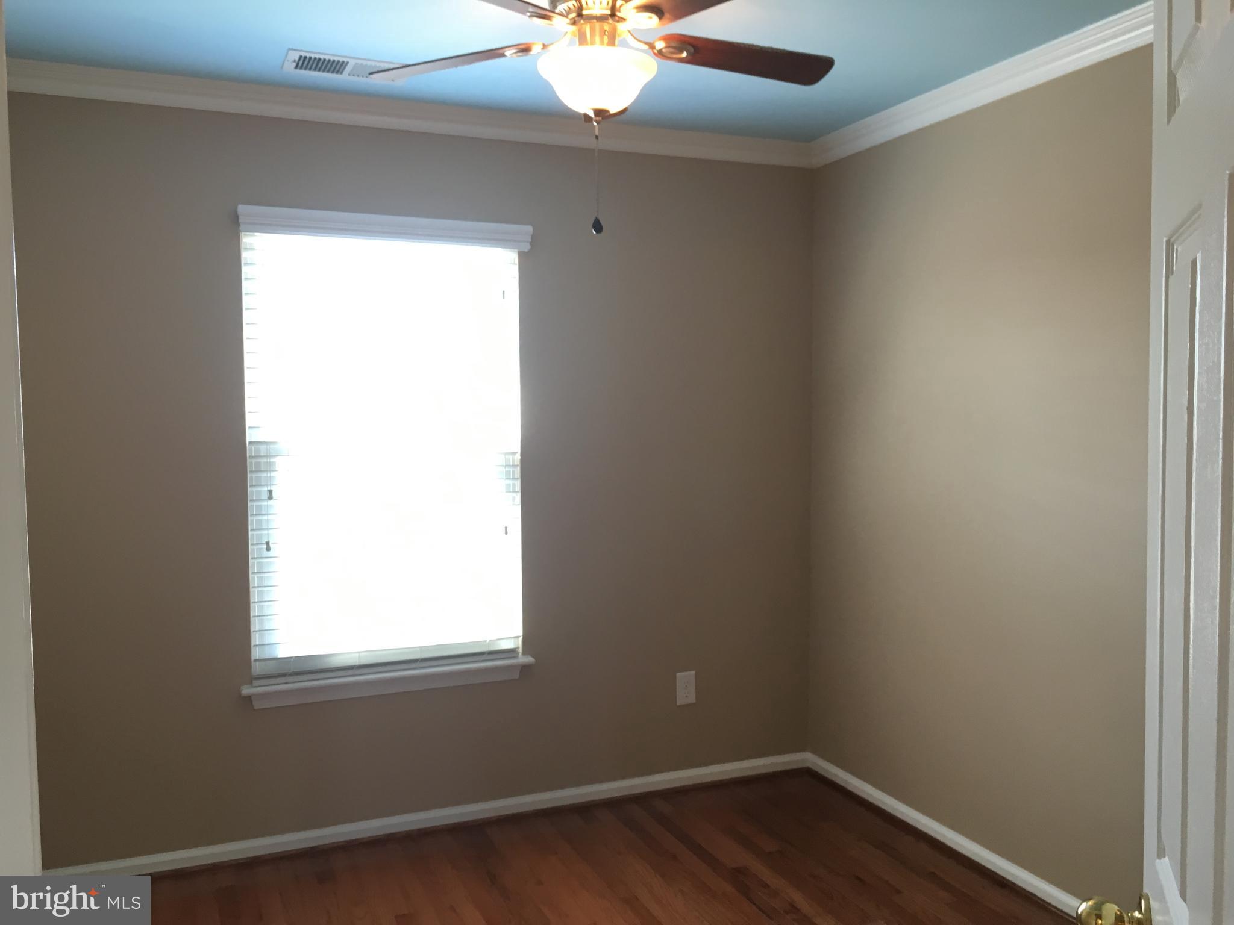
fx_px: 1034
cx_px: 617
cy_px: 462
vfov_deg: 48.2
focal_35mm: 29
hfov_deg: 61.7
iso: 64
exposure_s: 1/30
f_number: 2.2
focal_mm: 4.15
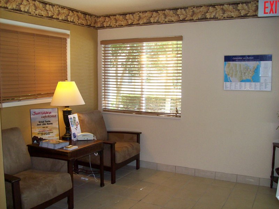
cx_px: 140
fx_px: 290
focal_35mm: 36
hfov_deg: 51.4
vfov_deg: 39.6
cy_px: 104
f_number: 2.7
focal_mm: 6
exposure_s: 1/64
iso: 200
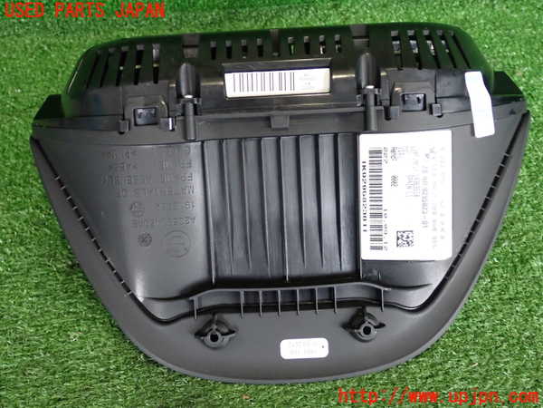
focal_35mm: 38
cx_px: 272
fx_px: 596
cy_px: 204
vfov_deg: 37.7
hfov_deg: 49.0
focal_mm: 6.83
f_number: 2.7
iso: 1000
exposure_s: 1/80
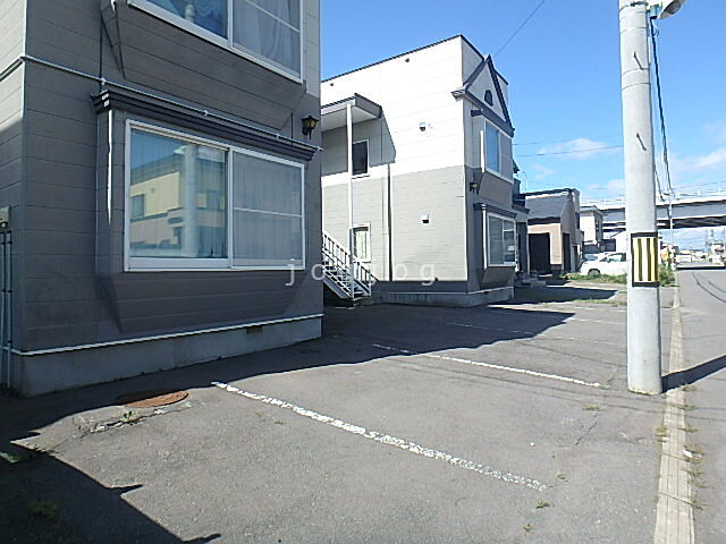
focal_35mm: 21
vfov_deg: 63.4
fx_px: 440
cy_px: 272
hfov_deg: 79.0
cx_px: 363
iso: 125
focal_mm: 3.7
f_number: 3.5
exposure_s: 1/800
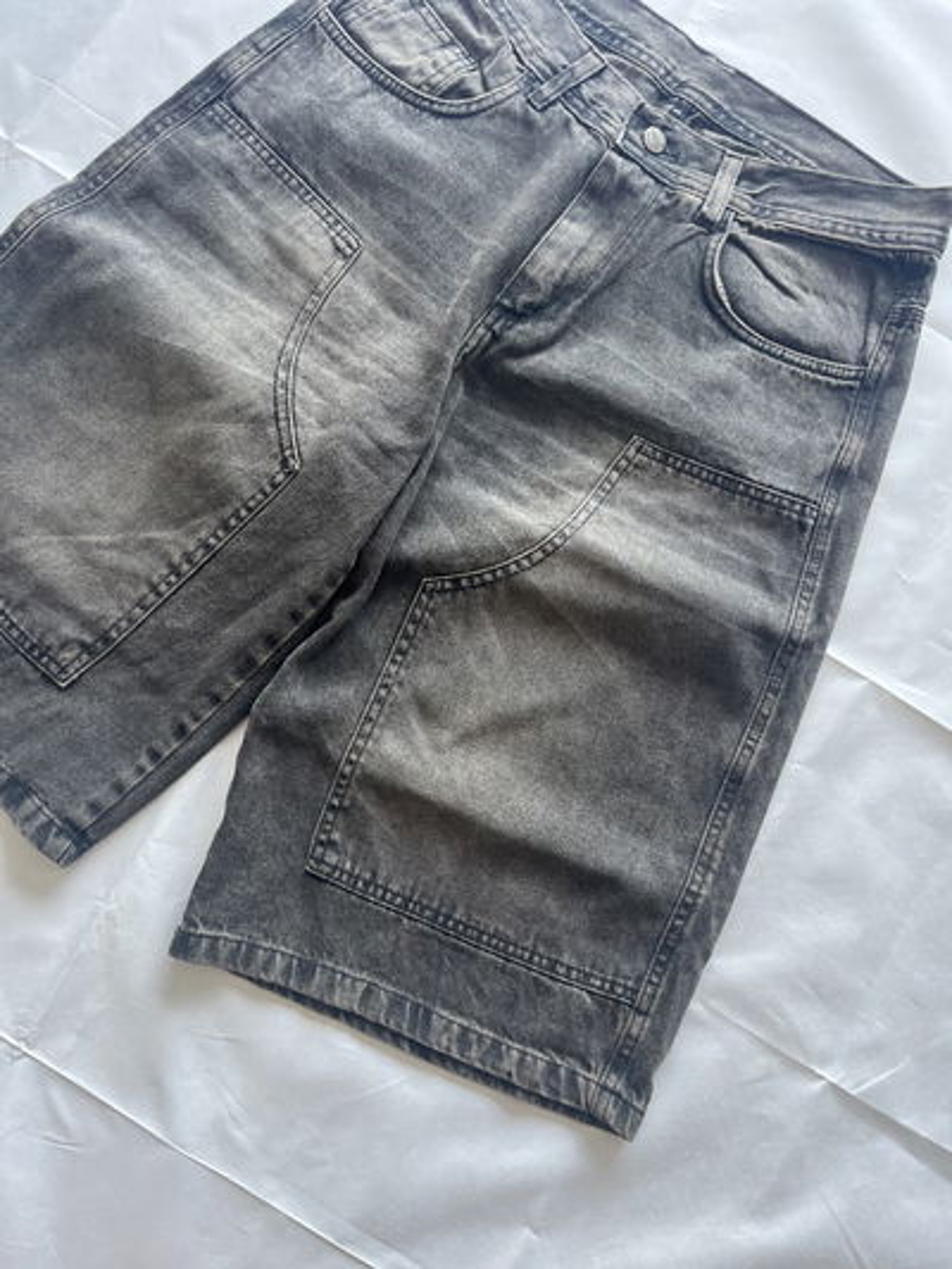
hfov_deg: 53.1
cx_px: 476
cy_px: 634
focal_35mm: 26
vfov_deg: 67.3
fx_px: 953
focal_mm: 5.1
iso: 125
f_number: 1.6
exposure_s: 1/85
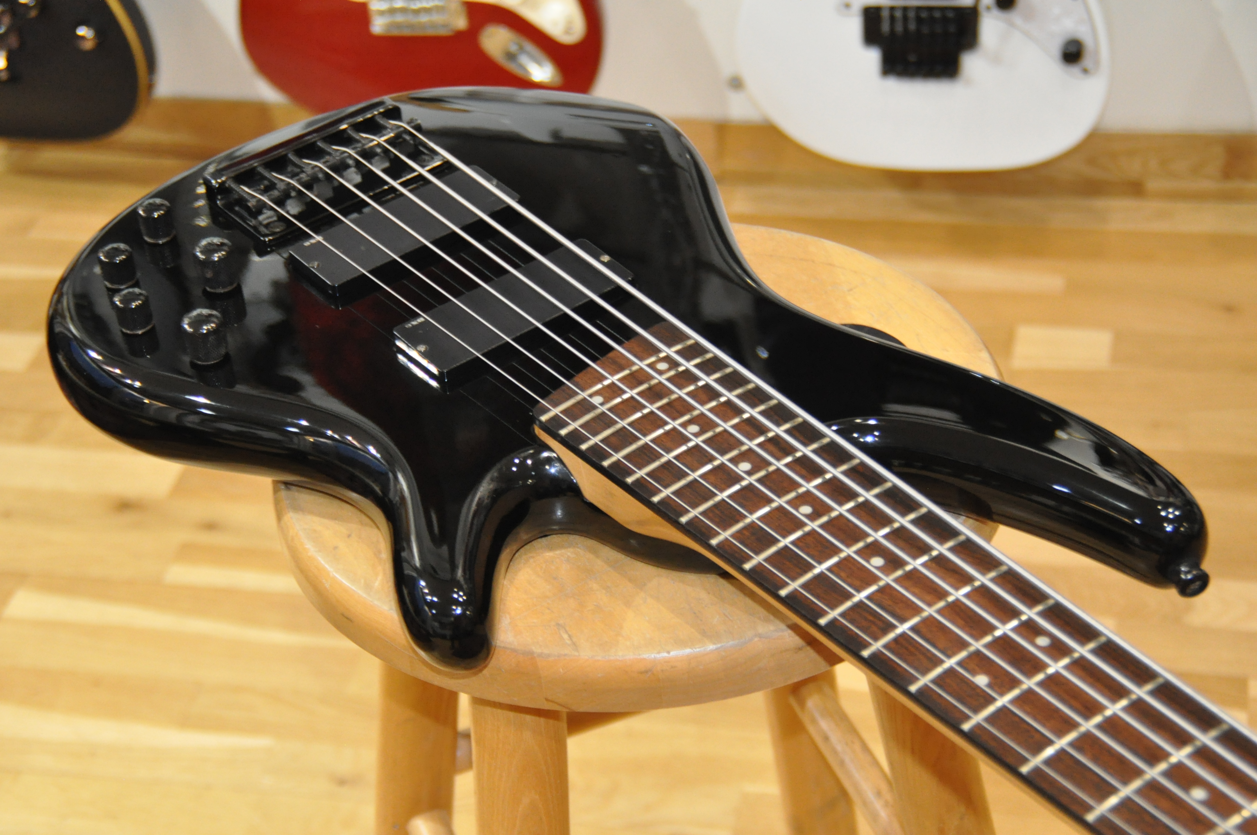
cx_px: 628
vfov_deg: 18.9
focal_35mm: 72
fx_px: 2511
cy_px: 418
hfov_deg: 28.1
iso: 2000
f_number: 5
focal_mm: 48
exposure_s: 1/60
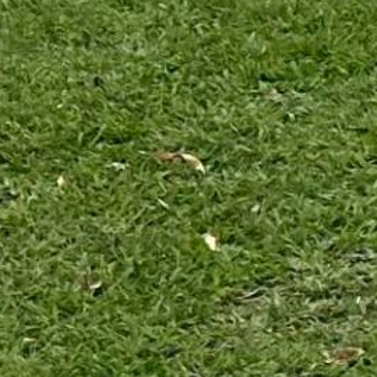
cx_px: 1501
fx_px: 2785
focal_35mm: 226
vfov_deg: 7.2
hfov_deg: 6.3
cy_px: -577
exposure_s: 1/4545
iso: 80
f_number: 1.78
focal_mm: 6.86
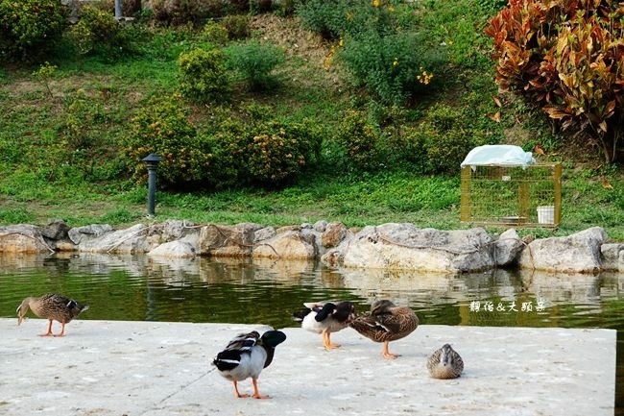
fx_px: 1698
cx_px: 312
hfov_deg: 20.8
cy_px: 208
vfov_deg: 14.0
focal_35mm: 98
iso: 125
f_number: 4
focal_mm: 36
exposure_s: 1/100
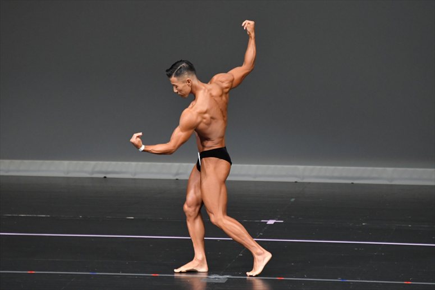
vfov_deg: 4.0
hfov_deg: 6.0
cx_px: 218
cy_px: 145
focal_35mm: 345
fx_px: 4167
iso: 4000
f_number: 5.6
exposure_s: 1/400
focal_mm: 230
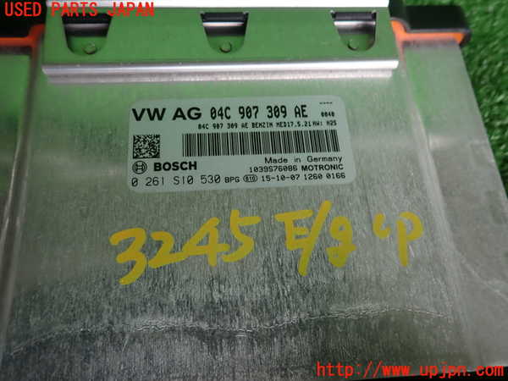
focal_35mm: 25
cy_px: 190
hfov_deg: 69.4
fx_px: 367
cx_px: 254
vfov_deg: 54.9
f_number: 2
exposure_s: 1/80
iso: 100
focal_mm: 4.5
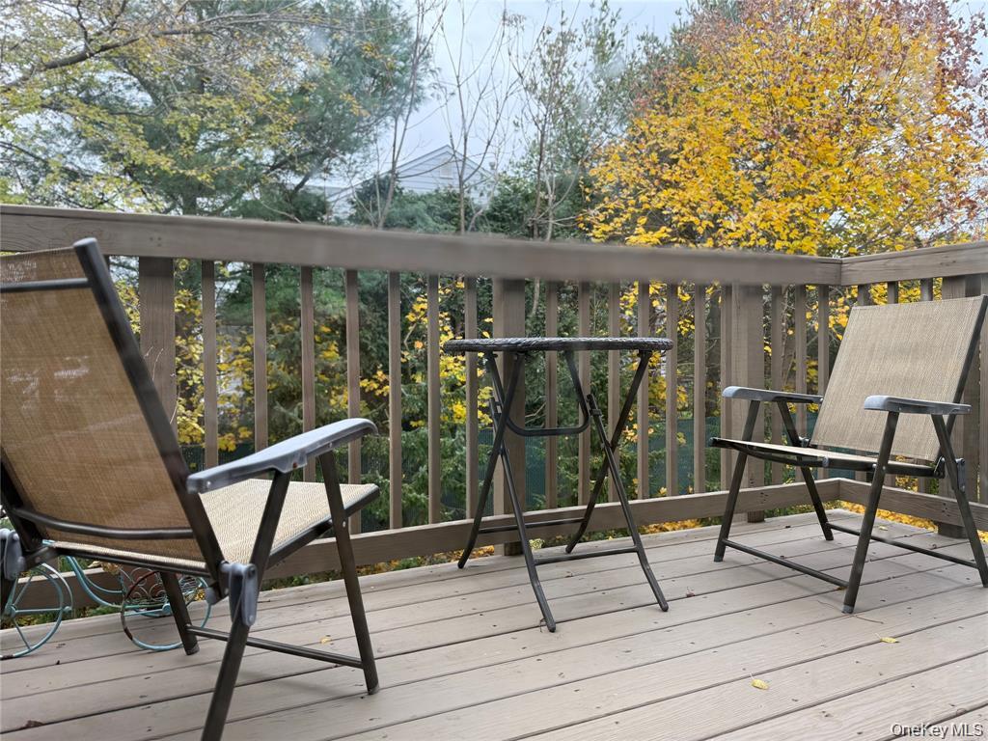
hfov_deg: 71.6
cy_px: 370
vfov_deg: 56.8
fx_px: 685
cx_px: 494
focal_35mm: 24
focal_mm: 6.76
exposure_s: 1/504
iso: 100
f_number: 1.78
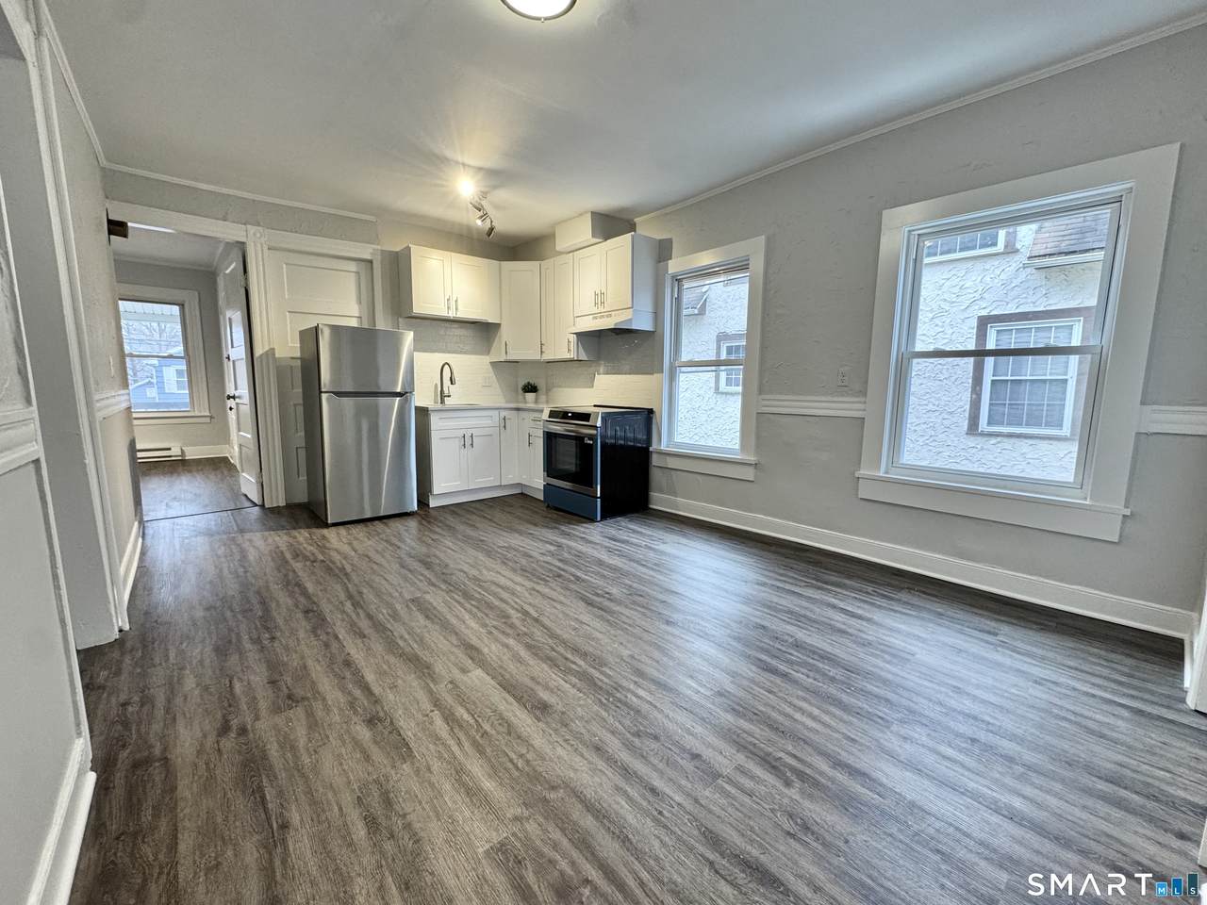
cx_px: 604
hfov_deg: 102.1
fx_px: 488
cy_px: 452
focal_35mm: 14
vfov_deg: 85.7
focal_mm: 2.22
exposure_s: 1/120
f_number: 2.2
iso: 160
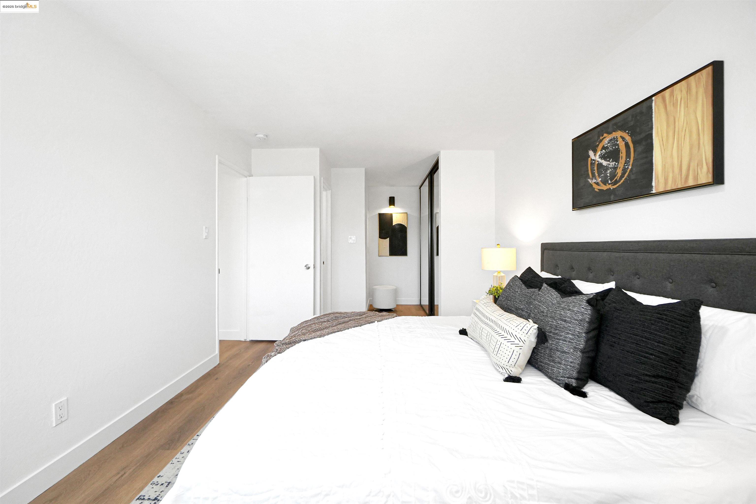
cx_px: 378
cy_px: 252
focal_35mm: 15
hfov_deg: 100.4
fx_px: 315
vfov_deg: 77.3
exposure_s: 1/125
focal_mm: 10
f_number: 4
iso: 640
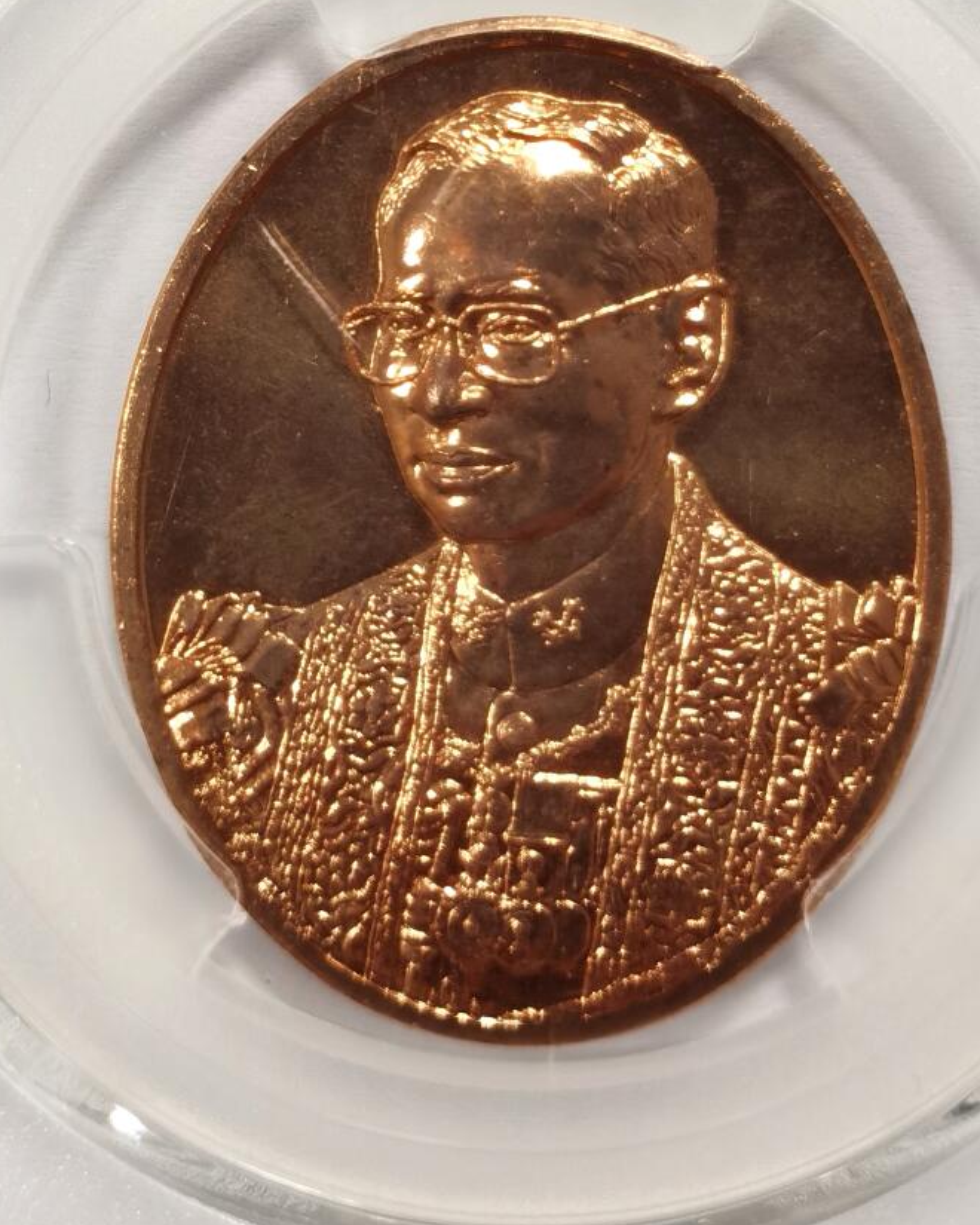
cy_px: 132
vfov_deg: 16.5
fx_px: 4169
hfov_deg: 13.4
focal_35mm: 115
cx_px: 536
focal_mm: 5.56
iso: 125
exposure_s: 1/100
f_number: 16
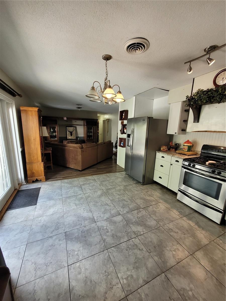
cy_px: 150
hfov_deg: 89.9
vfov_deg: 106.2
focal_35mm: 13
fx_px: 113
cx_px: 113
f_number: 2.2
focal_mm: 1.74
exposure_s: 1/60
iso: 160
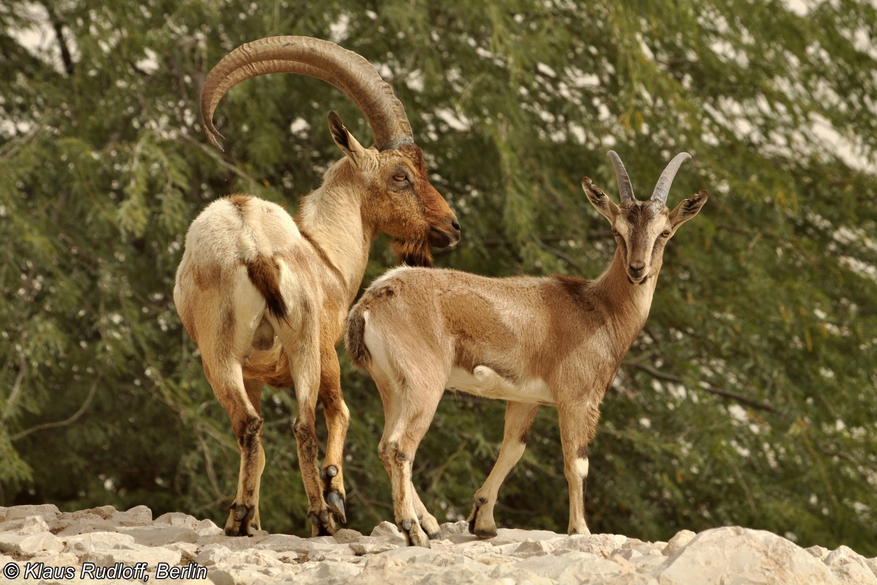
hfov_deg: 4.9
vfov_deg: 3.3
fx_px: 10232
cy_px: 292
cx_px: 438
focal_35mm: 420
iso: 400
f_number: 11
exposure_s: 1/1000
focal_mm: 280
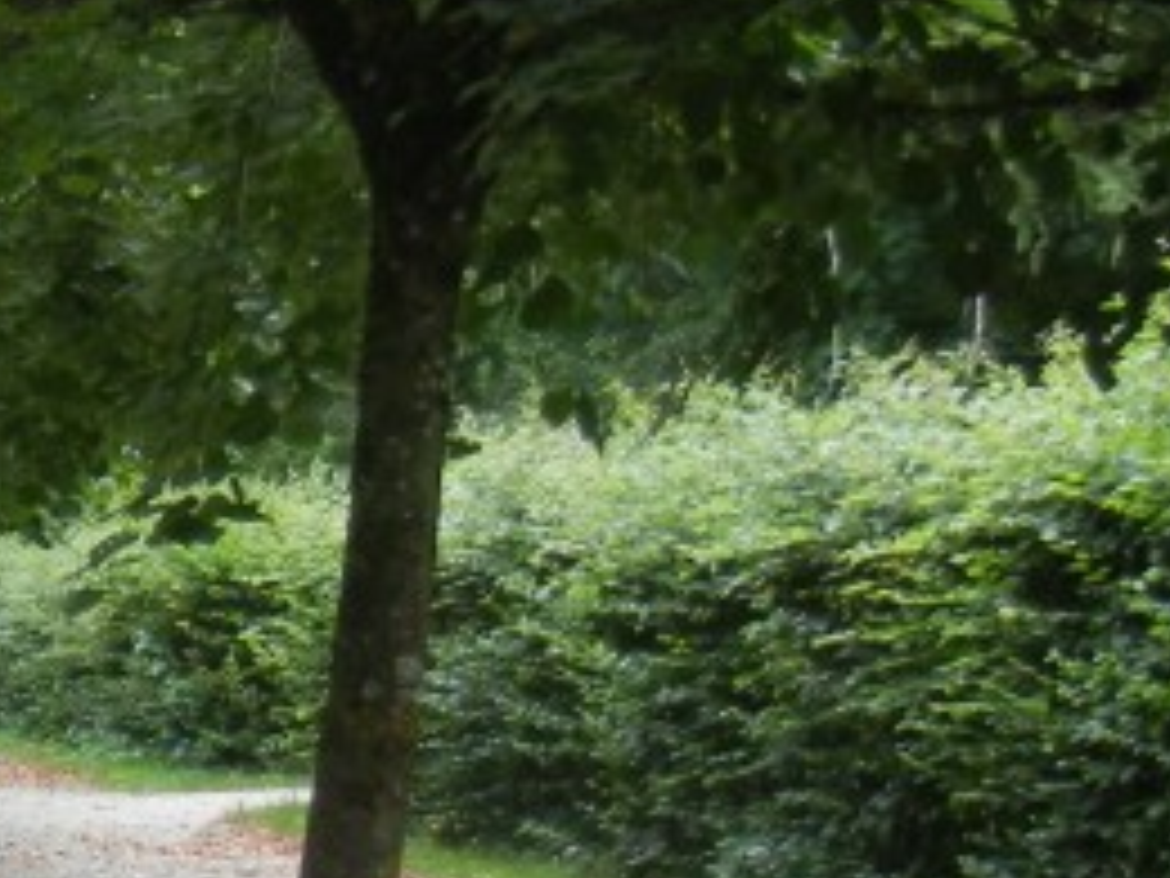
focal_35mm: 118
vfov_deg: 12.5
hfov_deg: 14.5
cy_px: 581
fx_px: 3988
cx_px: -999
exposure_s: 1/71.4
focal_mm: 5.4
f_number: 3.5
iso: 160
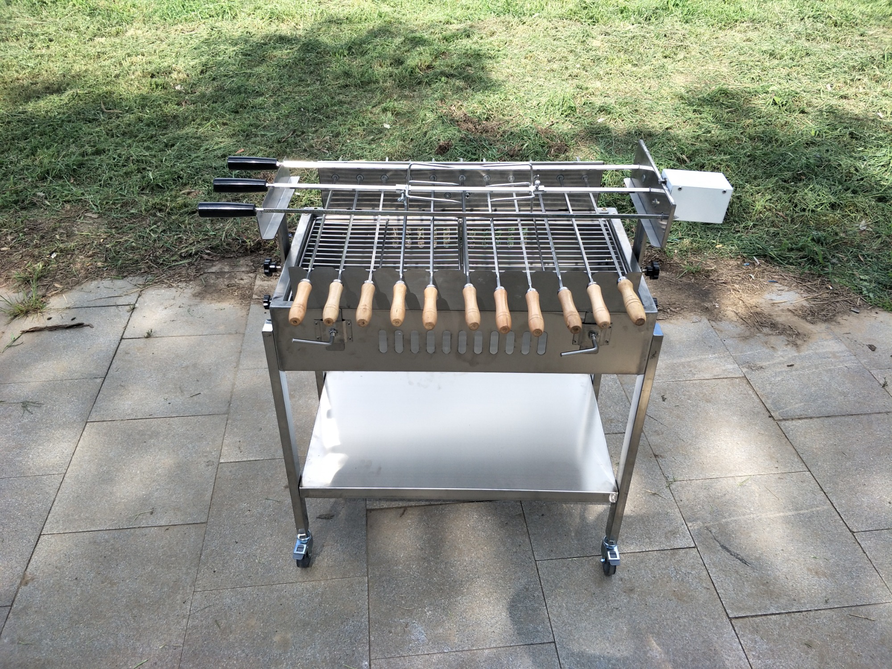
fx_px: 618
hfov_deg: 71.6
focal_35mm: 24
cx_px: 446
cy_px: 334
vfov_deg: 56.8
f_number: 1.7
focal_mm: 4.1
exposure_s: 1/650
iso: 33
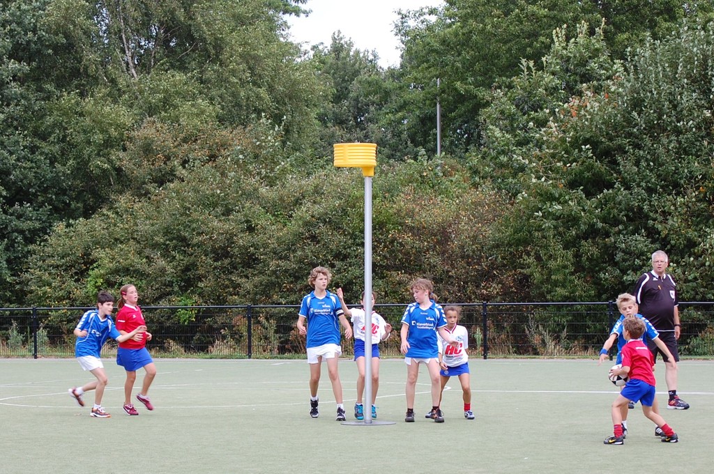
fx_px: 1634
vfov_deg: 16.5
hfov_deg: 24.6
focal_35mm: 82
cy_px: 237
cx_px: 357
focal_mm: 55
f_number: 6.3
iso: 200
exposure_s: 1/160
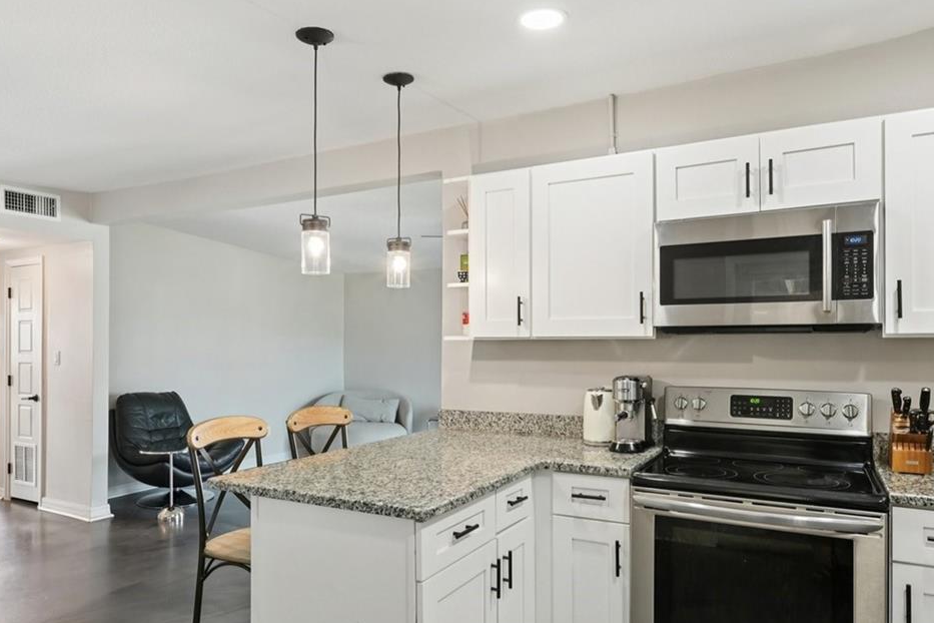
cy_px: 336
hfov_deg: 73.7
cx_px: 470
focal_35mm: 24
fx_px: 623
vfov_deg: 53.1
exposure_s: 1/20
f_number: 8
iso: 400
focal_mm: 14
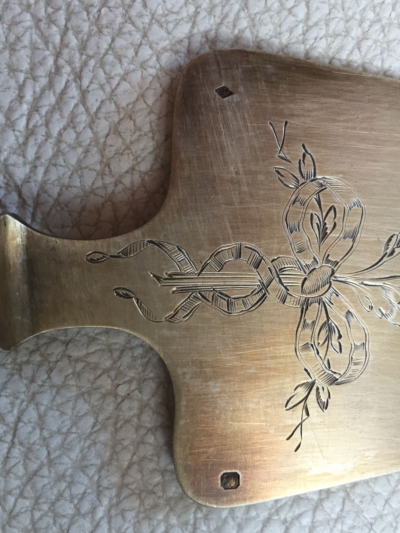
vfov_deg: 56.8
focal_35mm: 32
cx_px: 213
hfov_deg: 44.1
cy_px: 272
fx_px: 493
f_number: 2.2
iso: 100
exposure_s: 1/33
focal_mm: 4.15
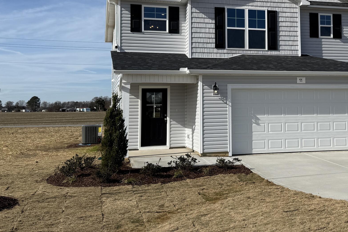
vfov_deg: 27.8
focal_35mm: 48
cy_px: 65
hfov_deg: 40.1
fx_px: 464
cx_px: 255
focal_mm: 6.76
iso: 80
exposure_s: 1/7353
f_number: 1.78
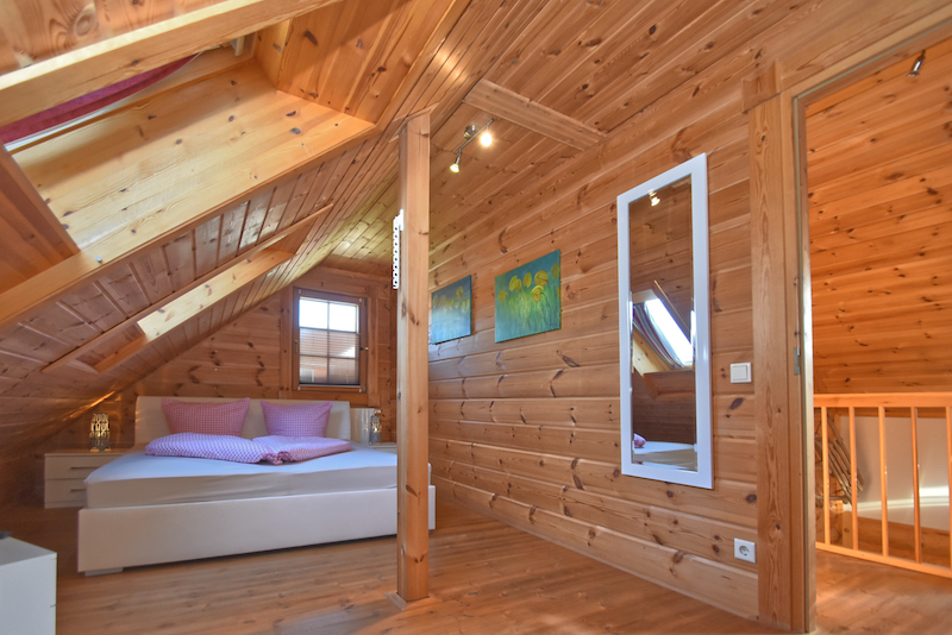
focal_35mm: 15
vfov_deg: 77.4
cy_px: 318
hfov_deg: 100.4
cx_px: 476
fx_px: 397
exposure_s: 1/60
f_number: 3.5
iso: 900
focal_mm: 10
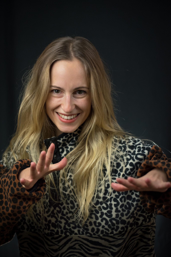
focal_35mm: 105
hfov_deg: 13.1
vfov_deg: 19.4
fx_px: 747
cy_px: 128
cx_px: 86
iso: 3600
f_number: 4
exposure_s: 1/800
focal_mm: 105
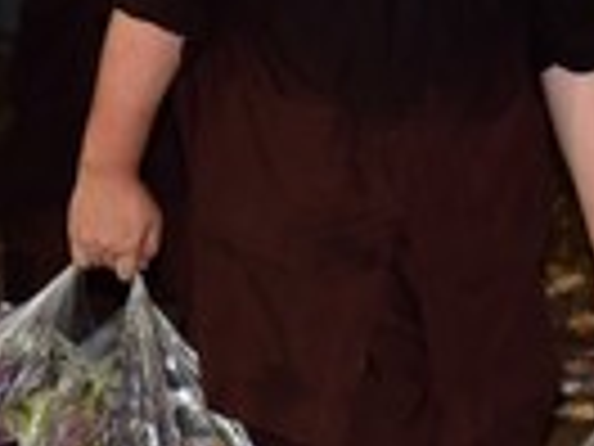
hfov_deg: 6.0
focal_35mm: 331
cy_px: -9
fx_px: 5680
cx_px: 666
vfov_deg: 4.5
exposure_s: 1/160
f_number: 6.3
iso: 1250
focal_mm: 70
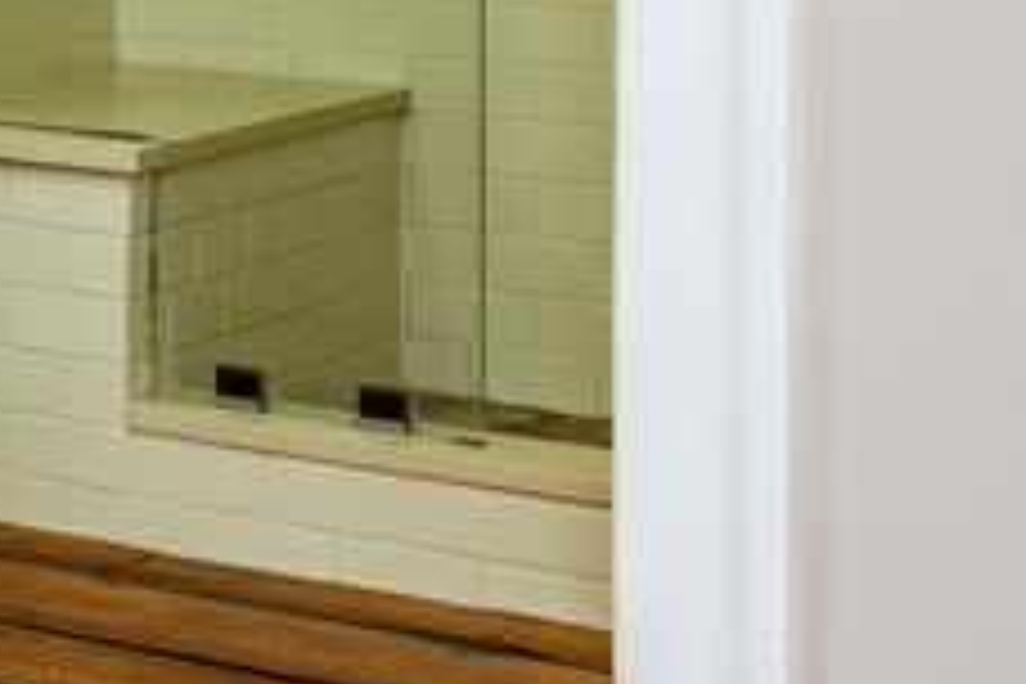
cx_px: -1264
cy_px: -225
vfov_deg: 12.6
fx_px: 2992
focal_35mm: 105
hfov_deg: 14.5
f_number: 6.3
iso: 320
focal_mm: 22
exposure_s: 1/10
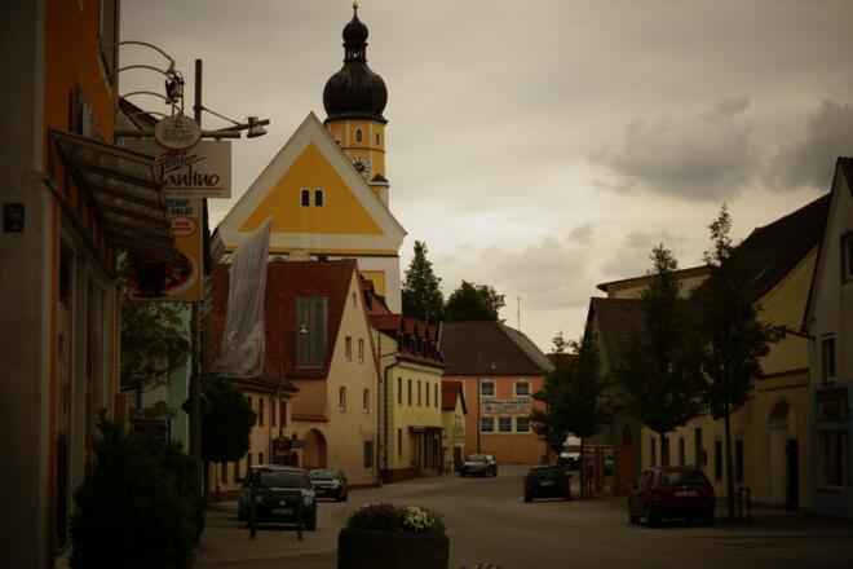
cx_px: 426
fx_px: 1777
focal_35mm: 75
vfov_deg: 18.2
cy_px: 284
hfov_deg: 27.0
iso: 100
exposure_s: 1/500
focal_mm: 50
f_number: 8
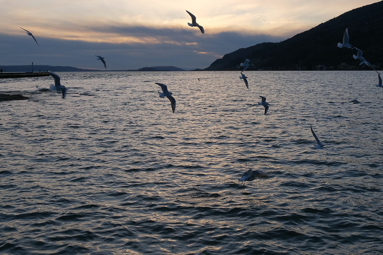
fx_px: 479
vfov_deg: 29.6
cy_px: 77
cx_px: 205
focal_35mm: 45
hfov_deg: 43.6
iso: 320
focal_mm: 16
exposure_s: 1/600
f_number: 5.6
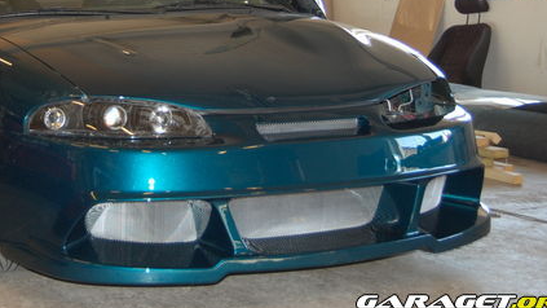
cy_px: 39
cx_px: 164
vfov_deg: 15.7
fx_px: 1102
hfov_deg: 27.6
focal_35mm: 76
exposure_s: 1/60
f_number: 4.5
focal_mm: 32
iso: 400
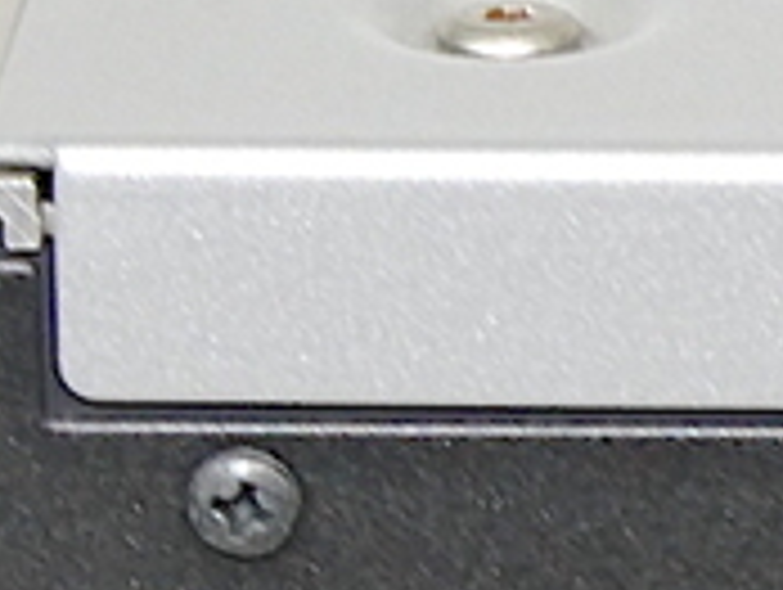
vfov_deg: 1.7
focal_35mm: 882
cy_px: 1221
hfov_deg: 2.2
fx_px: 19978
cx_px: 1724
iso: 200
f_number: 5.5
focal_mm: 28.7
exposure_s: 1/2.5
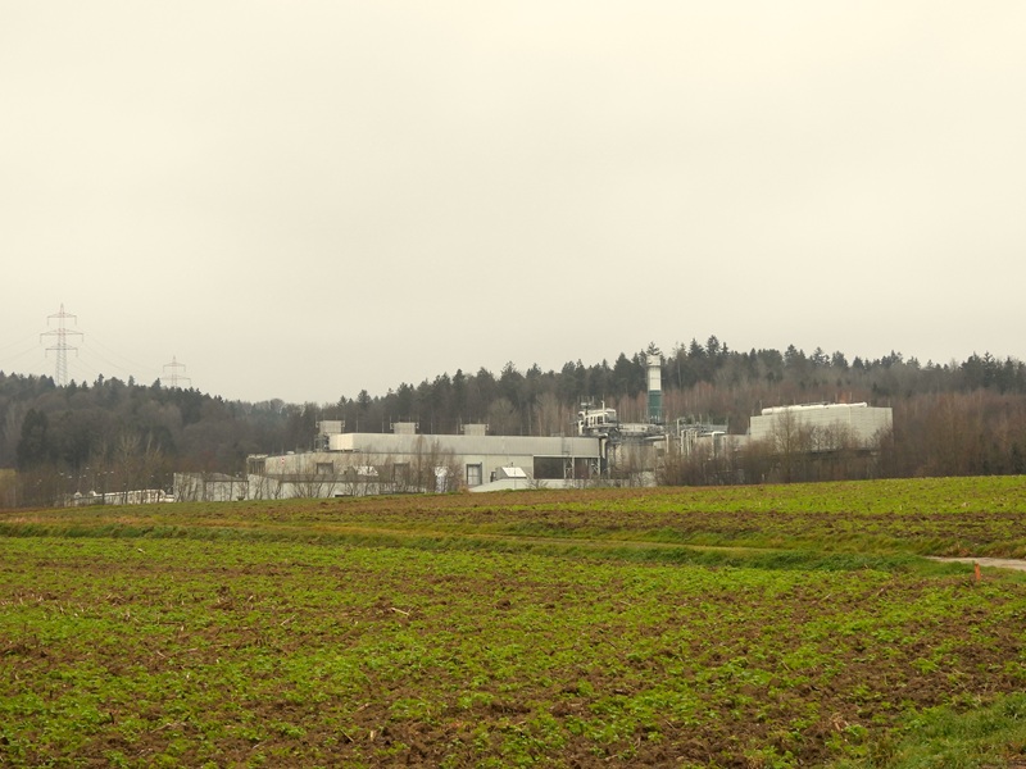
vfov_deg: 26.6
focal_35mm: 55
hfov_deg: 34.9
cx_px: 513
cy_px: 384
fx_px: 1630
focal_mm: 9.8
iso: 180
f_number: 3.5
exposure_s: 1/250
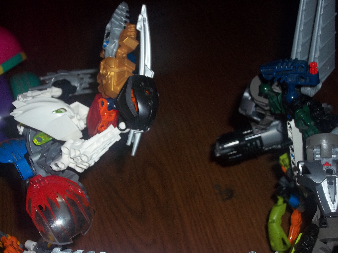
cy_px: 126
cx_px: 169
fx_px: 605
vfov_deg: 23.7
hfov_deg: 31.2
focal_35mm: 62
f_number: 4.1
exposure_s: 1/50
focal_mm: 11
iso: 80
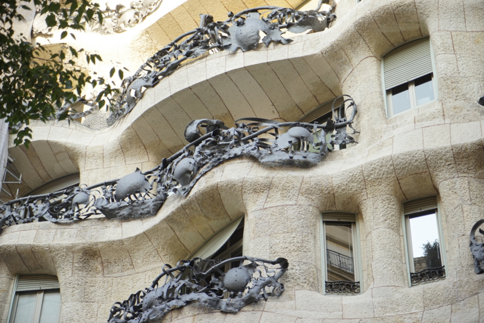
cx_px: 242
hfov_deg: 28.8
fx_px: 941
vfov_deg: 19.5
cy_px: 162
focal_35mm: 70
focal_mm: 70
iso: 200
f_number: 4
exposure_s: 1/250
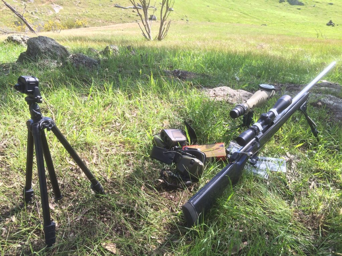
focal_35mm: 29
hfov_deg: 61.7
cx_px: 171
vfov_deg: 48.2
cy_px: 128
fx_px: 287
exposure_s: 1/363
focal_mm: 4.15
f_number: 2.2
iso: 32
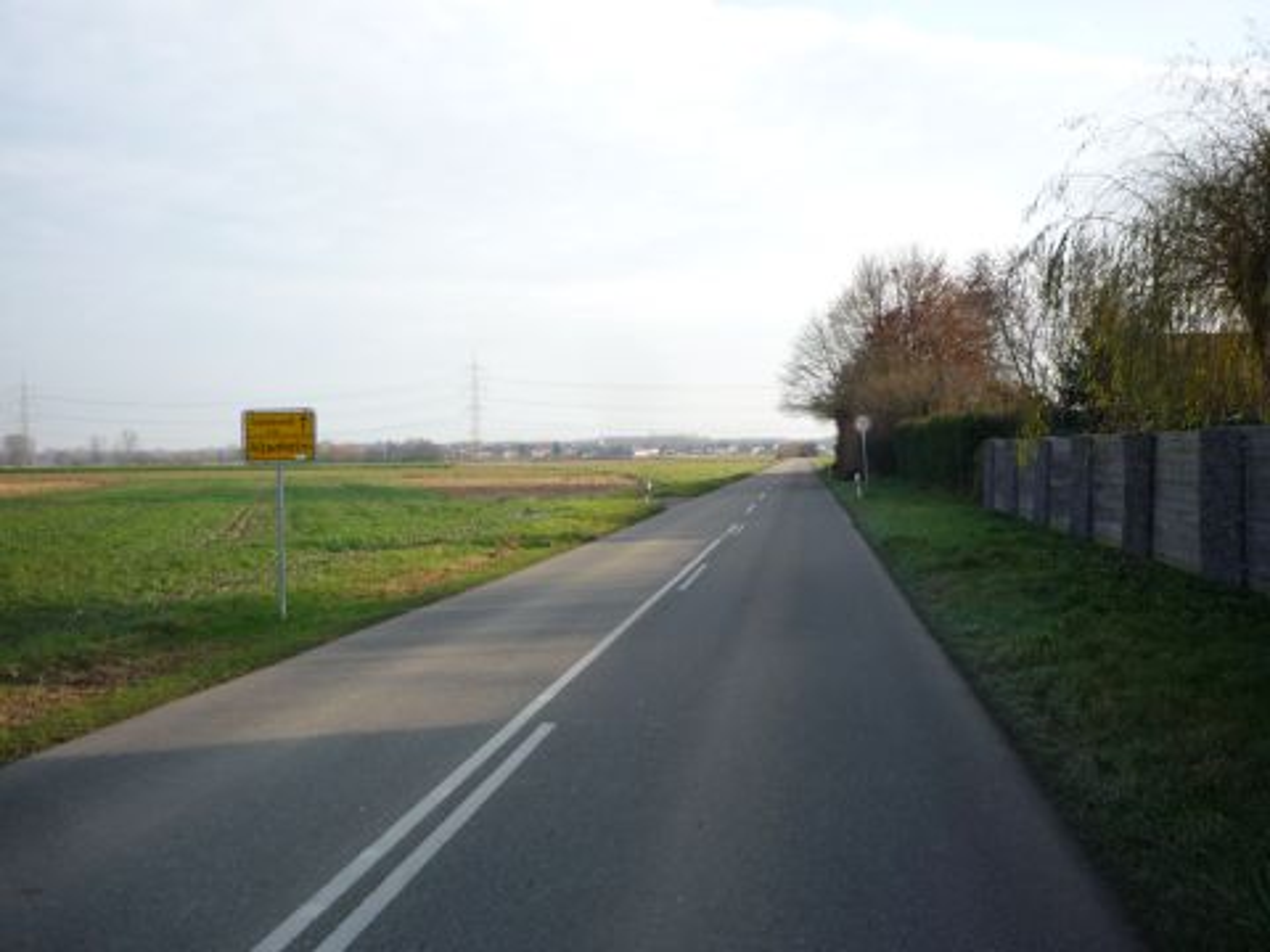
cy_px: 476
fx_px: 1174
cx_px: 635
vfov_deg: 44.2
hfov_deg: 56.8
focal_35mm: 32
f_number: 4
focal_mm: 5.2
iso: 100
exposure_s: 1/200
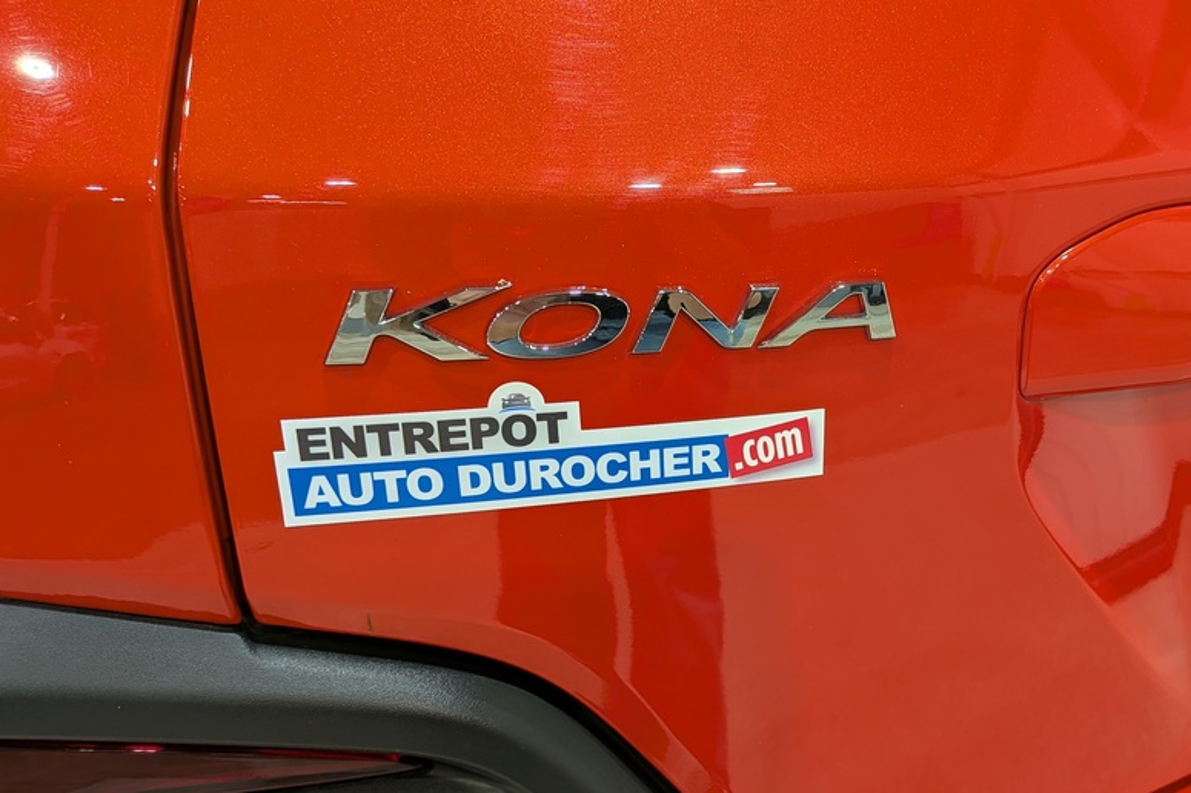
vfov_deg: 39.9
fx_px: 1091
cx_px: 771
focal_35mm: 33
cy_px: 413
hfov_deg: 56.3
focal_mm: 4.53
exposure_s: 1/220
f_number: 1.7
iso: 27
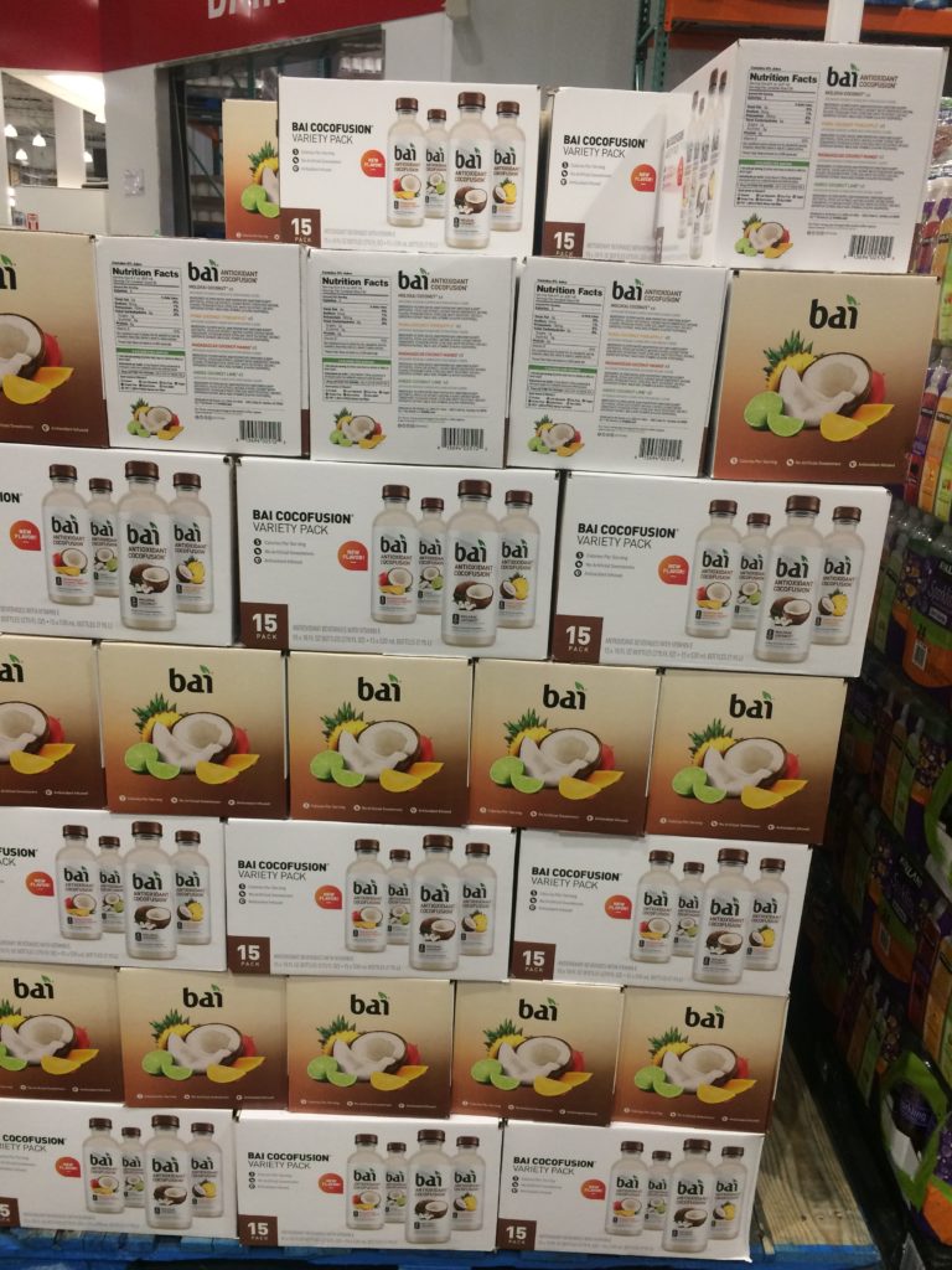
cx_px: 476
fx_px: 1063
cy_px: 635
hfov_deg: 48.2
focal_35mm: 29
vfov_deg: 61.7
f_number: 2.2
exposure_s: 1/30
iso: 50
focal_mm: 4.15
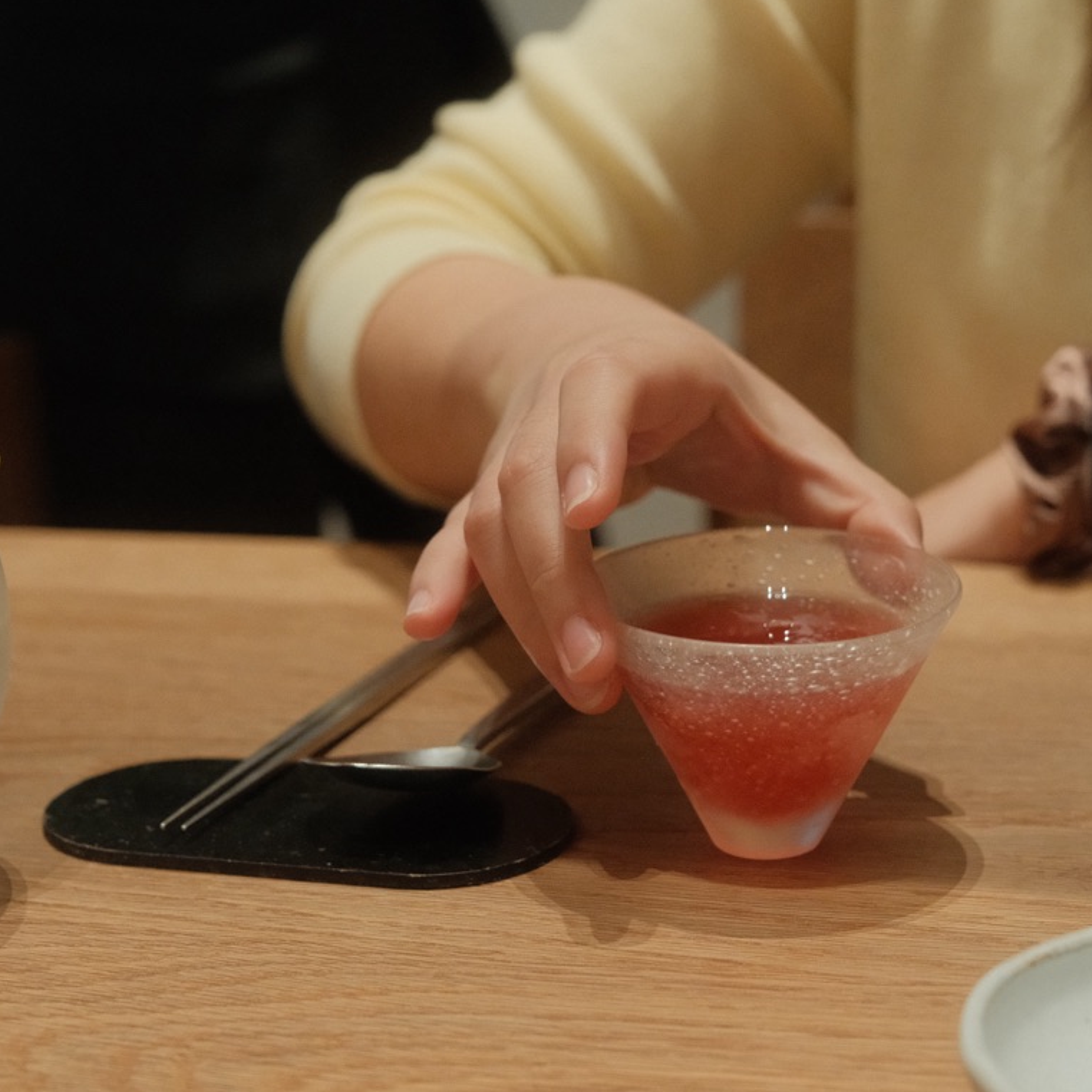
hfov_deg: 24.3
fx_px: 2534
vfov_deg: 24.3
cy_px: 542
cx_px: 651
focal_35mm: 71
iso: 3200
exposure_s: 1/125
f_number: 3.6
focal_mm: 35.1
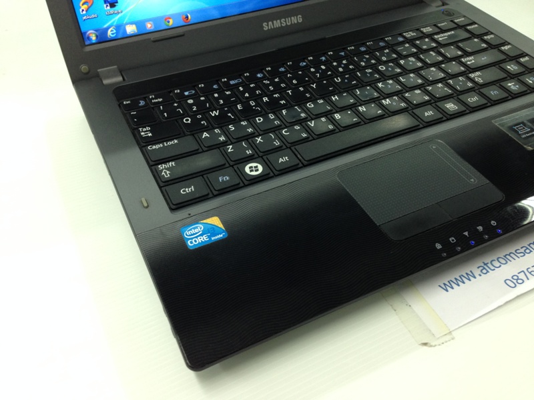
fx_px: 509
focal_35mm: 33
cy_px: 200
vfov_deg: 42.9
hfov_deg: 55.4
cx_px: 267
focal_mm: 4.12
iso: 100
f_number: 2.4
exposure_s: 1/20
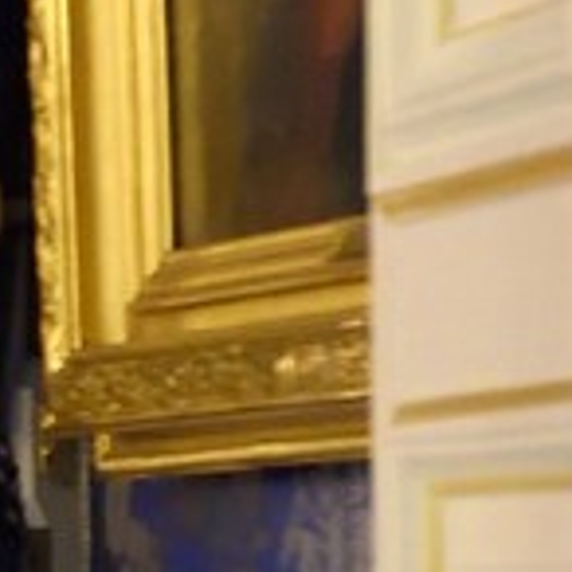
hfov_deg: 4.0
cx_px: -1426
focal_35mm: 420
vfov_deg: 4.2
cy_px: 392
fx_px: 7852
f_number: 4.5
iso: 3200
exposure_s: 1/40
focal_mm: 45
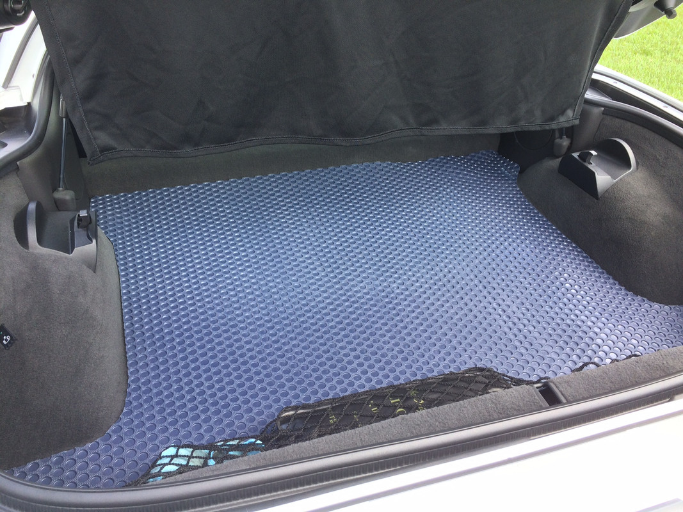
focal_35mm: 29
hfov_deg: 61.7
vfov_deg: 48.2
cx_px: 342
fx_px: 572
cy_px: 256
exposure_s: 1/120
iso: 50
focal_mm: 4.15
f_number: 2.2
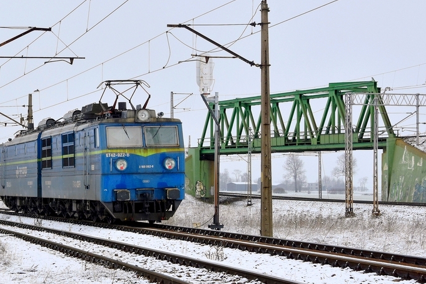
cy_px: 122
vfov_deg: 12.3
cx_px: 81
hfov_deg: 18.2
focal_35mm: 111
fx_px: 1313
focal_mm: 42
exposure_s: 1/640
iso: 200
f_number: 8
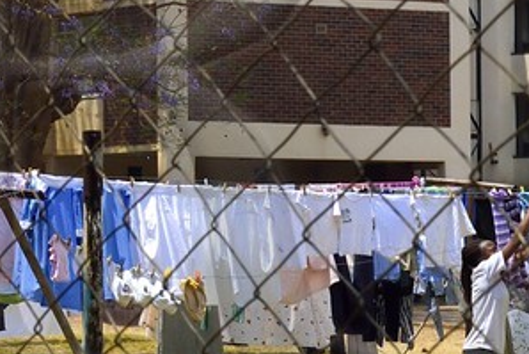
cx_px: -107
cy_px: 80
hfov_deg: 9.9
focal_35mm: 204
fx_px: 2999
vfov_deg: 6.7
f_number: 11
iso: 200
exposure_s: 1/320
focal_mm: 38
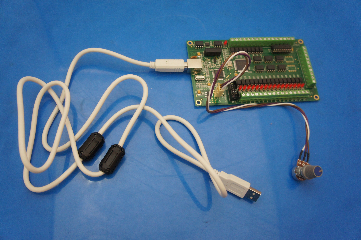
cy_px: 120
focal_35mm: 33
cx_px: 180
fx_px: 331
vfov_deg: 39.9
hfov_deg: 57.3
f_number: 4
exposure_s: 1/10
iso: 1600
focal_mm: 22
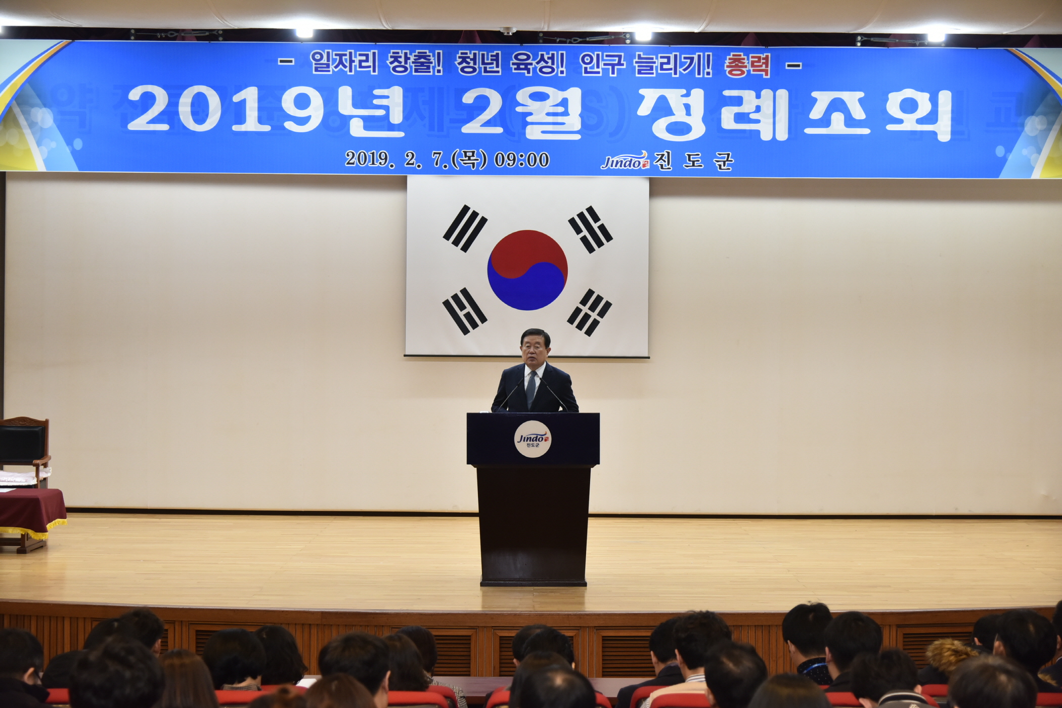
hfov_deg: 36.2
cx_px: 531
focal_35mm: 55
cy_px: 354
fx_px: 1623
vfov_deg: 24.6
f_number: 4
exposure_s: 1/125
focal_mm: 55
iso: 1000
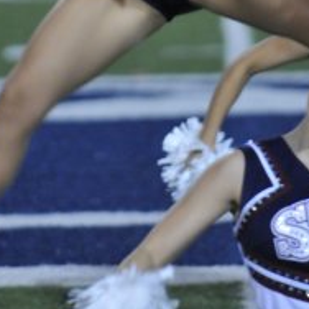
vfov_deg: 2.2
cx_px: 122
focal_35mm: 814
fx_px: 8221
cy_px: -20
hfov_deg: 2.2
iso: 1600
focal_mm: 200
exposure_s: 1/250
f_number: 2.8
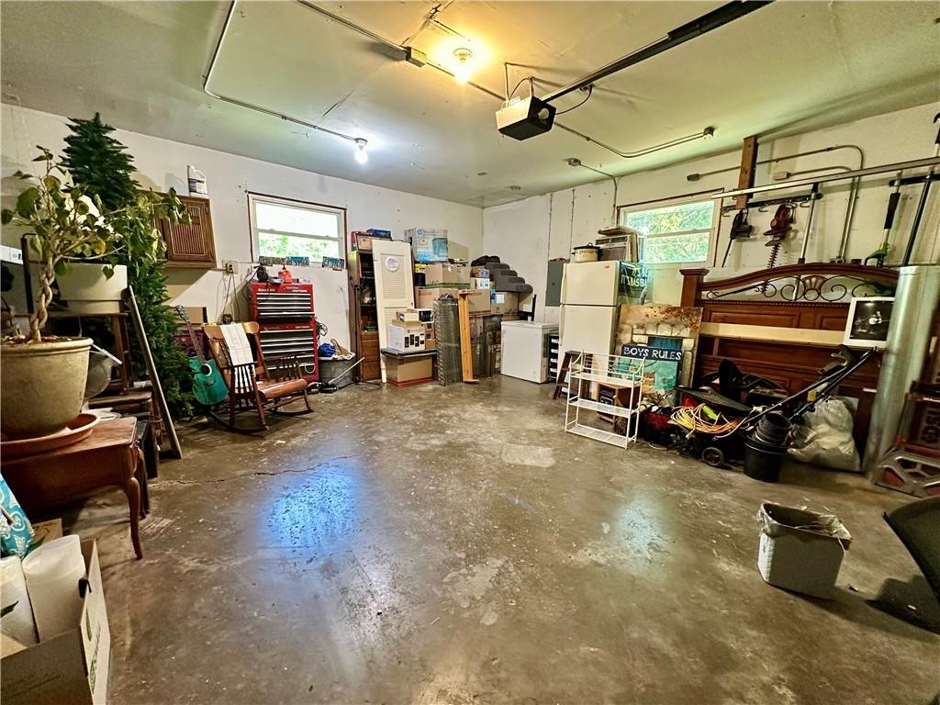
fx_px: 380
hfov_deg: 102.1
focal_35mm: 14
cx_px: 470
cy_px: 352
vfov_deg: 85.7
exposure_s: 1/60
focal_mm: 2.22
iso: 640
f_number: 2.2
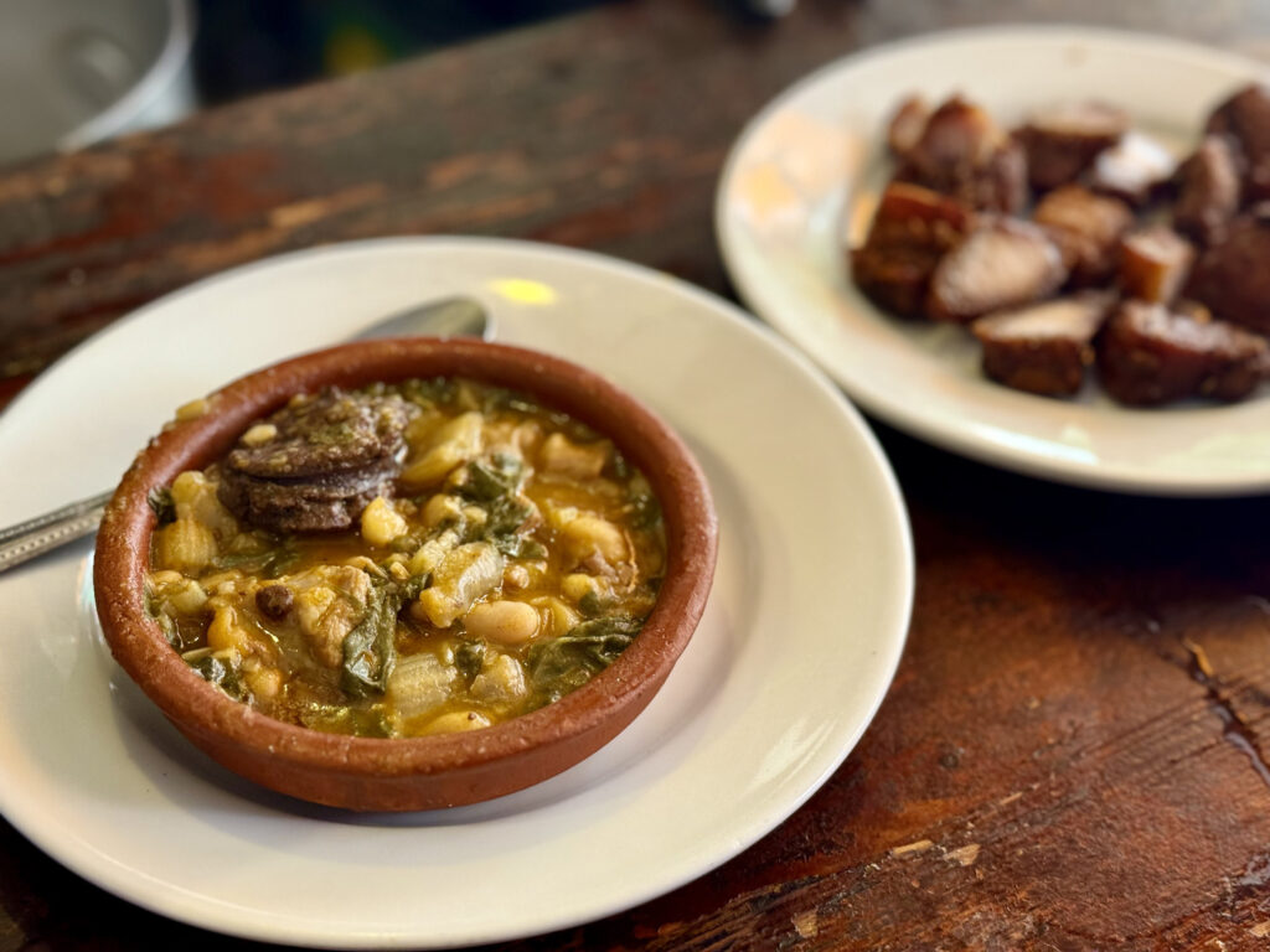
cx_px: 635
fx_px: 1761
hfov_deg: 39.7
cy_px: 476
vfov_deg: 30.3
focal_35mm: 48
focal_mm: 6.76
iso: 160
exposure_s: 1/50
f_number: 1.78
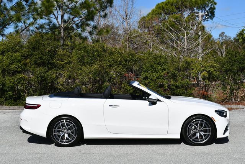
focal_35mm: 64
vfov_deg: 21.3
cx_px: 122
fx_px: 436
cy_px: 82
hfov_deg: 31.4
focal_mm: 32
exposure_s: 1/400
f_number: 10
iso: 100
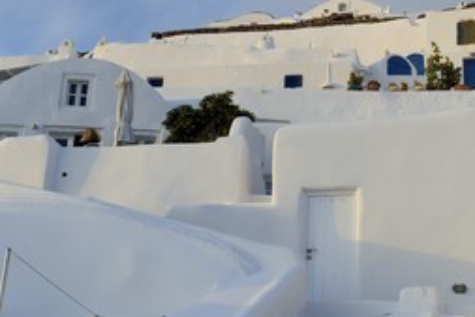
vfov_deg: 18.7
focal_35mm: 73
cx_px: 364
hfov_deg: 27.3
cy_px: 113
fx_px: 964
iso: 200
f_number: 9
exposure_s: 1/320
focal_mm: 44
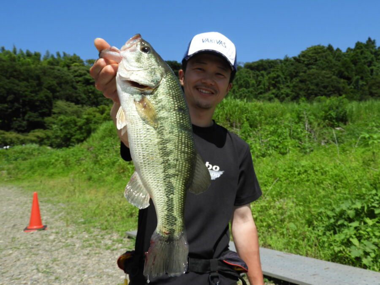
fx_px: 362
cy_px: 142
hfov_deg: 55.4
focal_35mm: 33
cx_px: 190
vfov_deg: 42.9
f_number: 3.6
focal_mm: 5.9
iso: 100
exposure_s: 1/1000
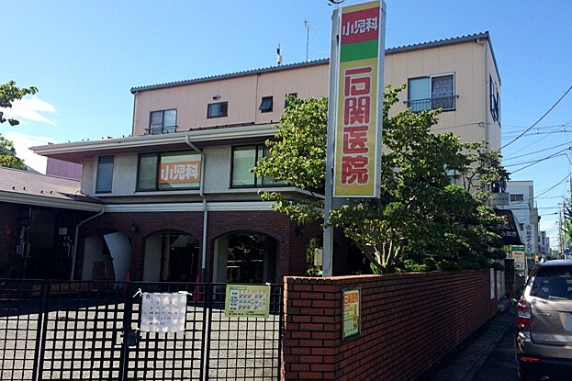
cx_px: 288
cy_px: 190
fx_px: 492
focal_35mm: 31
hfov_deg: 60.3
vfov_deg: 42.3
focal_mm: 4.15
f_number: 2.2
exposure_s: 1/1466
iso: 32
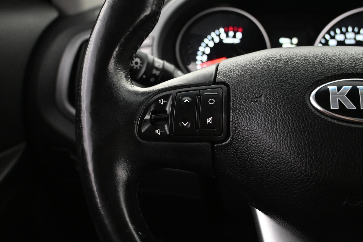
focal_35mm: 34
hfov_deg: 56.1
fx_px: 340
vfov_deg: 39.1
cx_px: 182
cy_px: 121
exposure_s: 1/20
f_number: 4
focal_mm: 22.5
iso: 1600
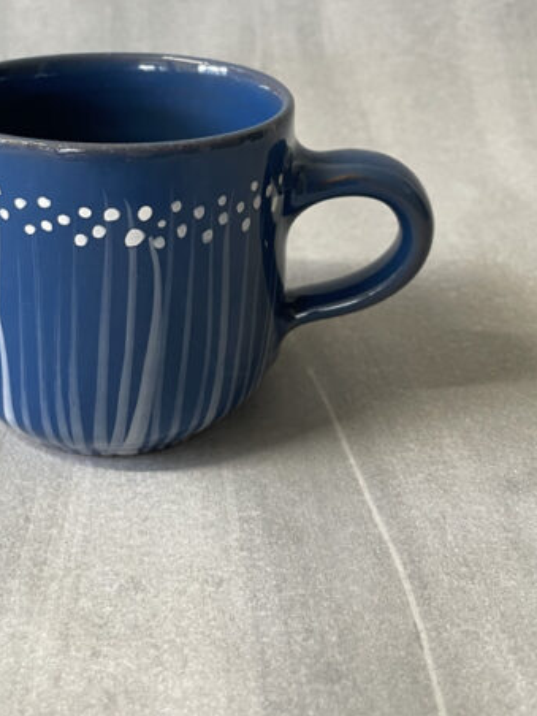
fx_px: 951
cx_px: 143
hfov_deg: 31.0
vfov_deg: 40.2
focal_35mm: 46
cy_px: 189
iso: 80
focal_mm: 4.2
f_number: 1.6
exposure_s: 1/50
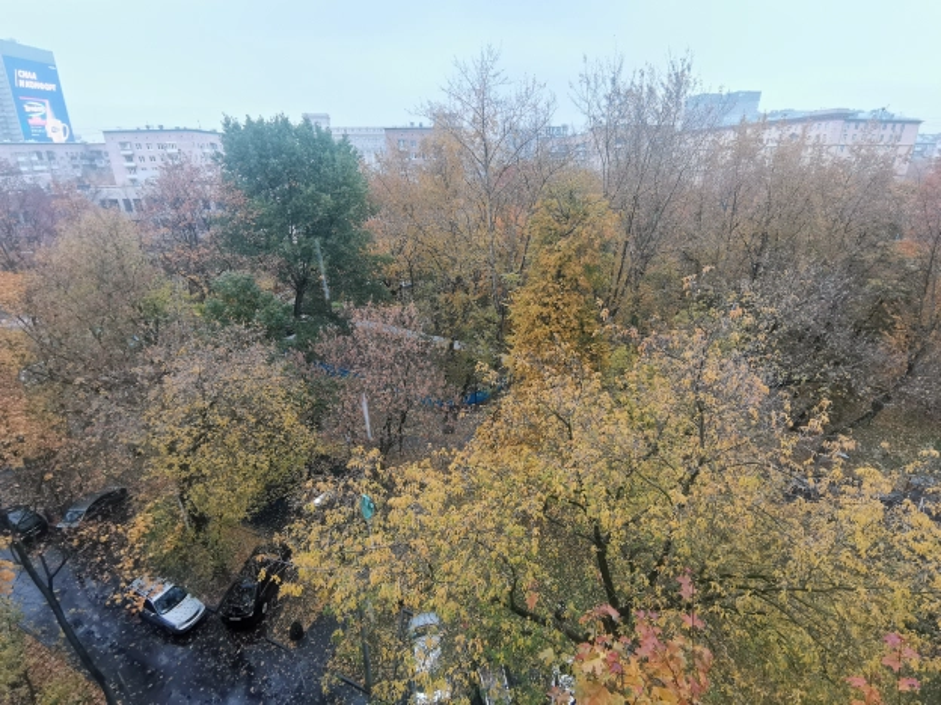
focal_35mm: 17
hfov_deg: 91.0
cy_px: 352
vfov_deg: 74.7
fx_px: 462
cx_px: 470
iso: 160
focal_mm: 2.23
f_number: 2.2
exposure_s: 1/100
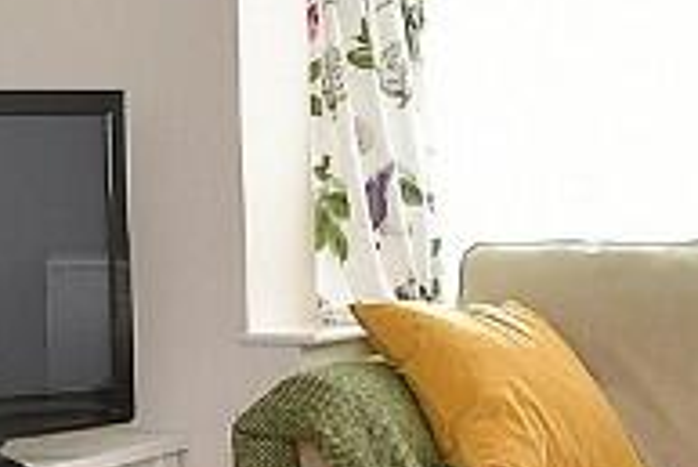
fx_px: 1701
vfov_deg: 15.6
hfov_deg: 21.6
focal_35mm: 88
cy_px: 138
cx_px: -130
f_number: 5
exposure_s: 1/200
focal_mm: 11
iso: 220
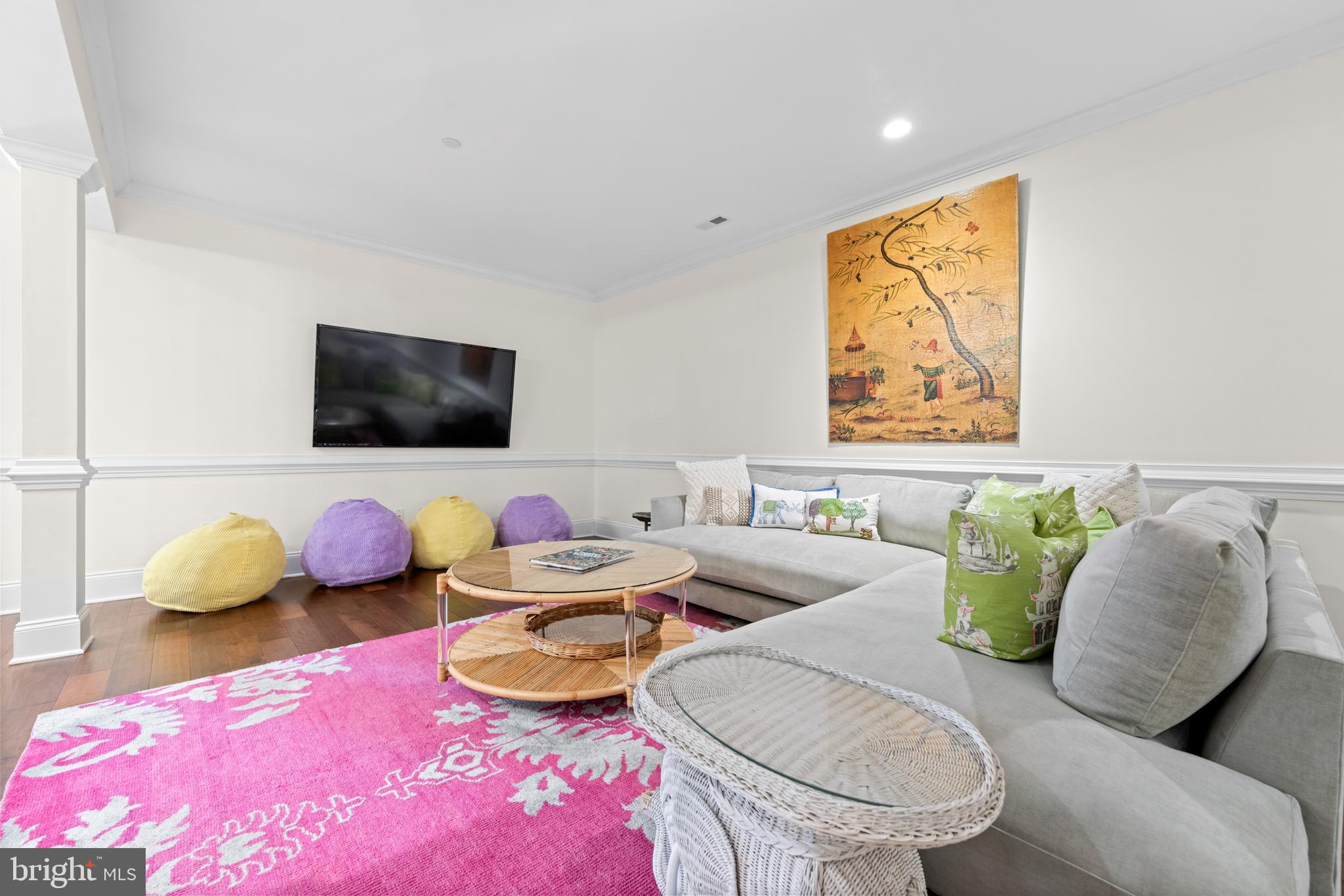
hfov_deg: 102.3
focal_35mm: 14
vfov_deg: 79.2
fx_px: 541
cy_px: 448
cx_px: 672
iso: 400
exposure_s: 1/1.25
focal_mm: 14.5
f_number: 8
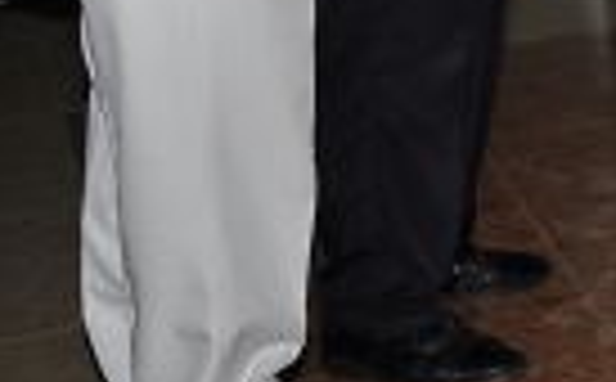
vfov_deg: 6.3
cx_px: 976
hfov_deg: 10.1
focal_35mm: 201
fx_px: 3367
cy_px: -395
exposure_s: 1/90
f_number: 5.6
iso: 200
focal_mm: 30
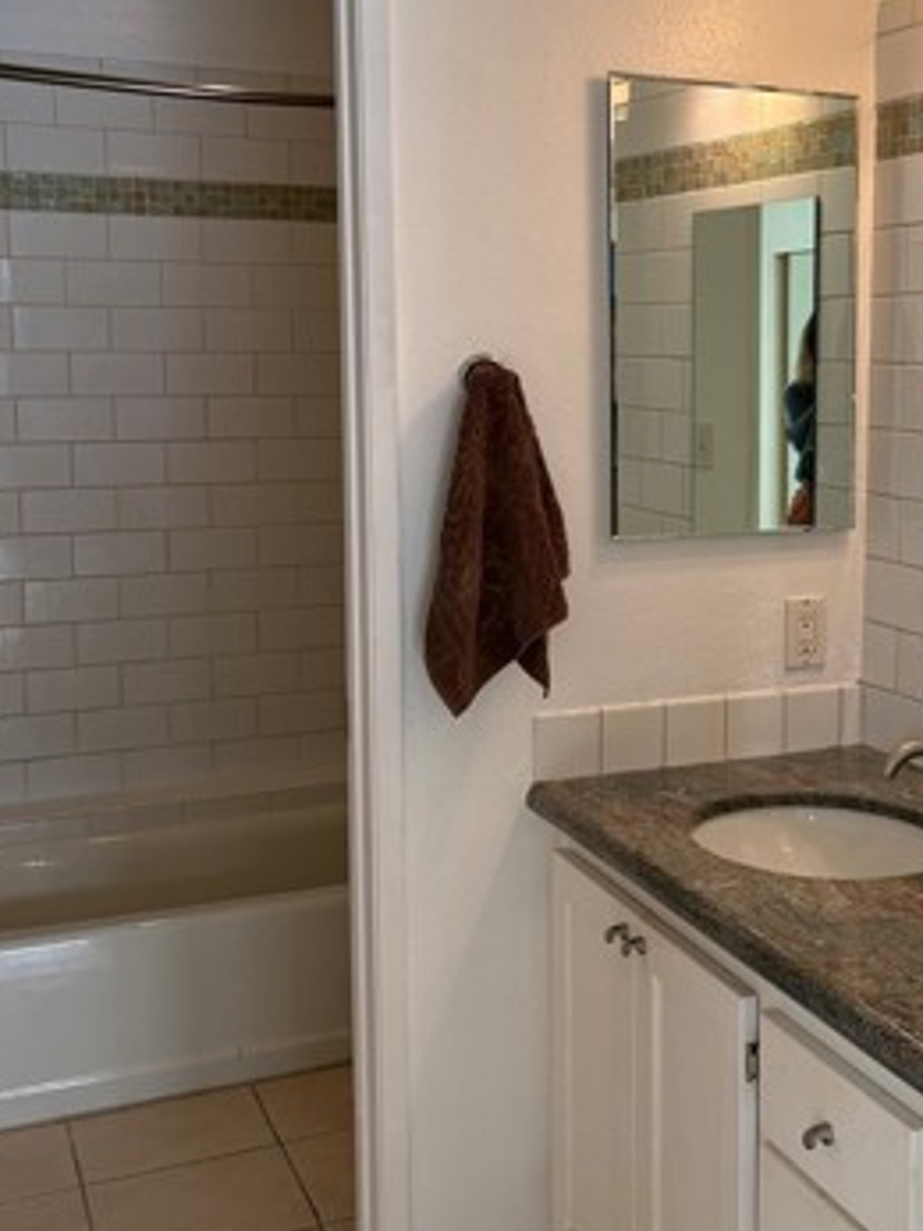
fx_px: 1708
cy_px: 536
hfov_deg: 29.1
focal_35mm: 48
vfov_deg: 39.6
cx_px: 827
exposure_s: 1/230
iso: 64
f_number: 1.6
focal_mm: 5.96
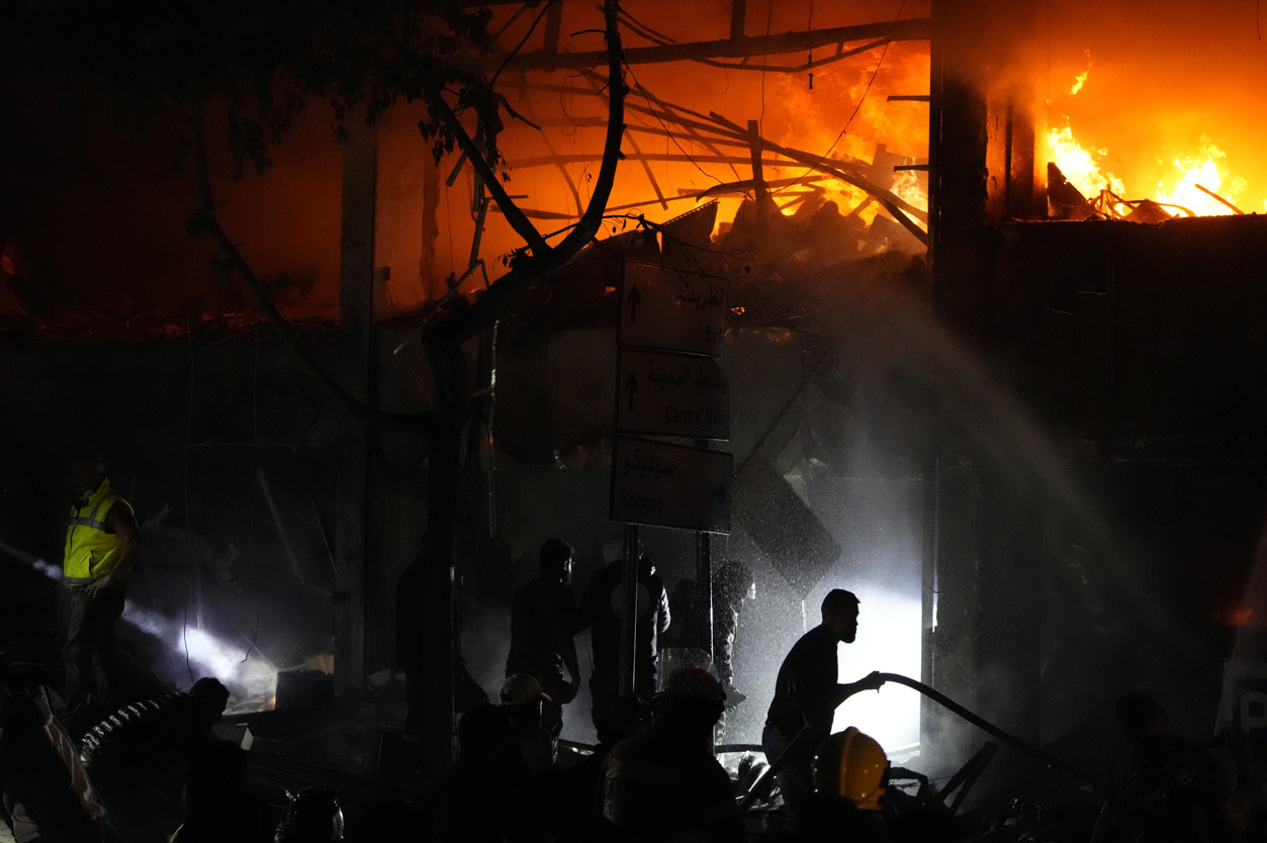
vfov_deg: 17.9
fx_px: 2673
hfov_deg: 26.7
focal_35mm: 76
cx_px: 664
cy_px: 404
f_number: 2.8
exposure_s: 1/320
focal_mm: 70
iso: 12800
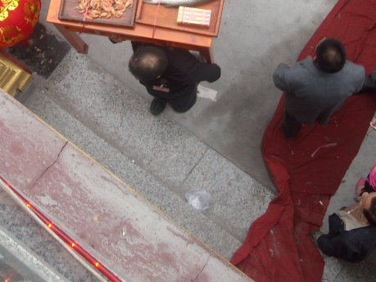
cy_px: -5
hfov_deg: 25.0
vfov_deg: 18.4
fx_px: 848
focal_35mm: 78
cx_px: 151
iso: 64
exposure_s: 1/84
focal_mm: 5.7
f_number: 2.8
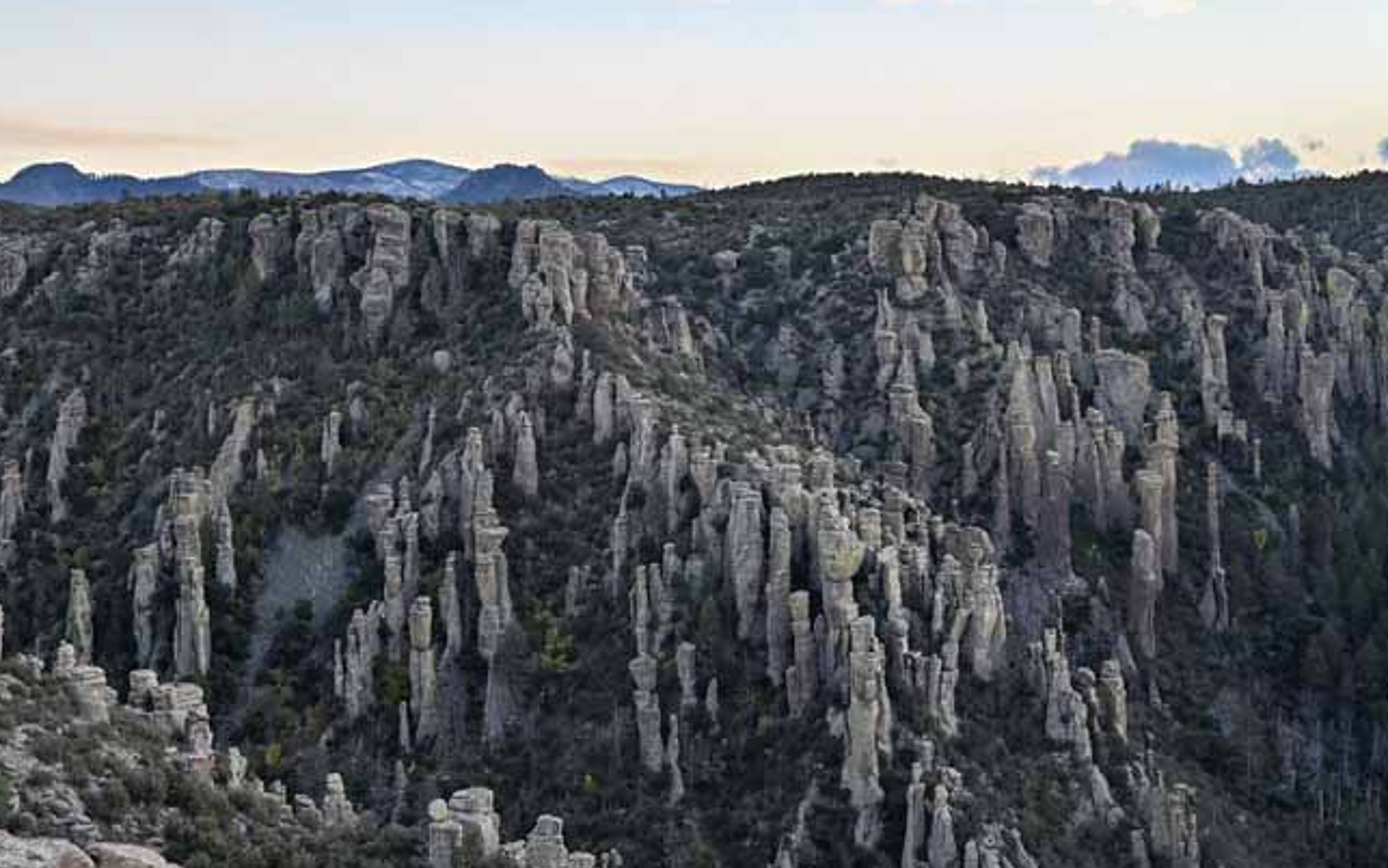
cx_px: 540
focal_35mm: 71
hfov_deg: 28.9
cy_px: 382
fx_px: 2686
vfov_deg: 18.3
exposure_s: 1/80
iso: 100
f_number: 5
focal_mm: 56
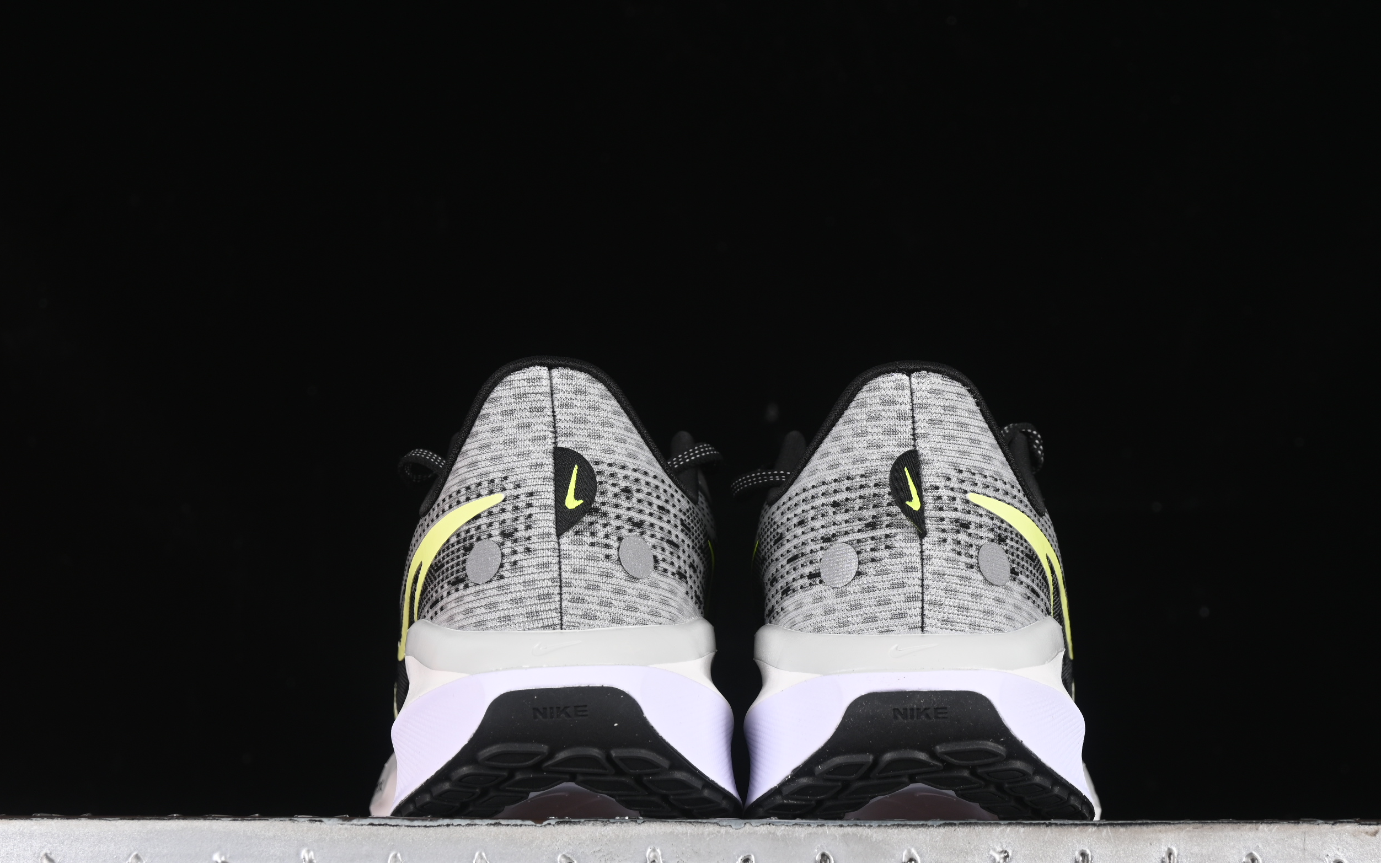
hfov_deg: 24.4
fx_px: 3199
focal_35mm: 85
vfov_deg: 15.4
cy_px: 503
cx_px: 743
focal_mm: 50
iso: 160
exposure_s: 1/60
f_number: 7.1
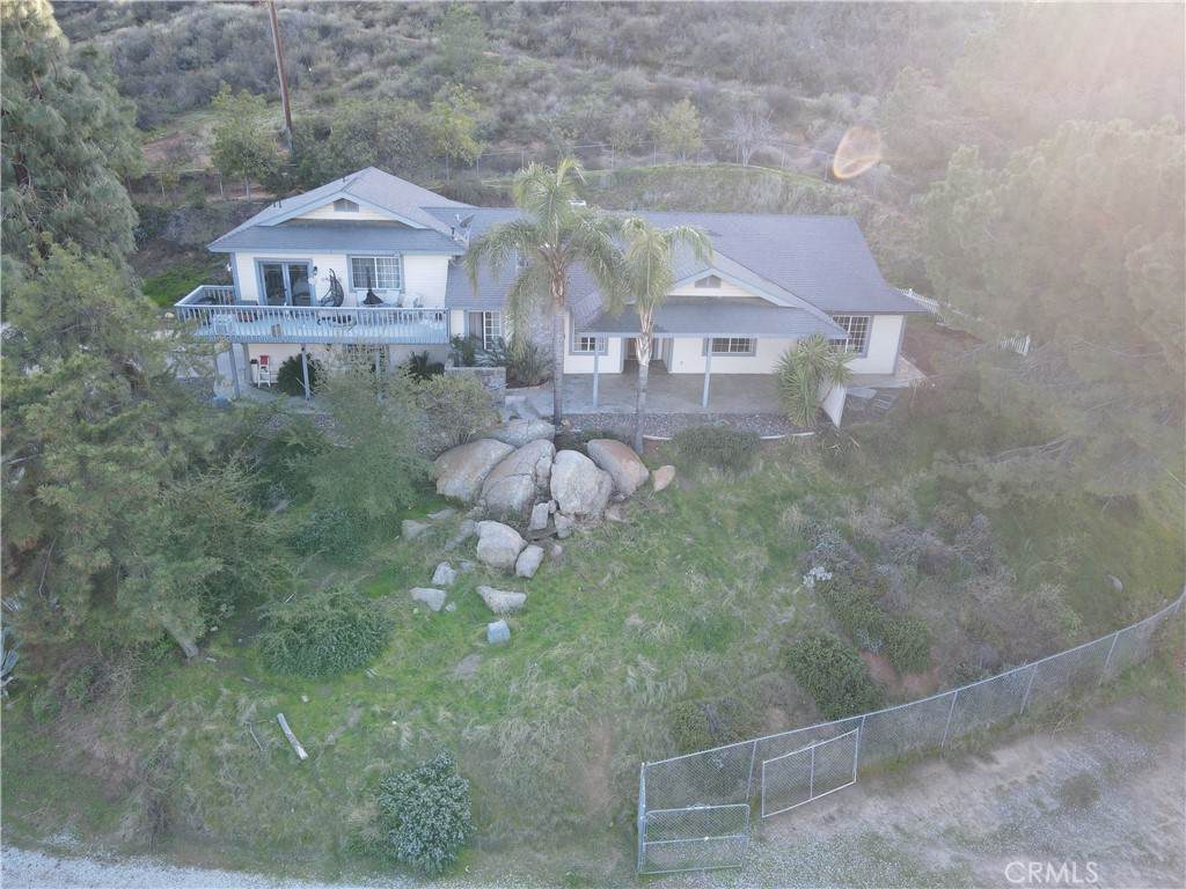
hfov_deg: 71.6
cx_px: 593
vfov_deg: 56.8
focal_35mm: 24
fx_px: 822
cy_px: 444
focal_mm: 4.5
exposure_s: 1/50
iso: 100
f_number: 2.8
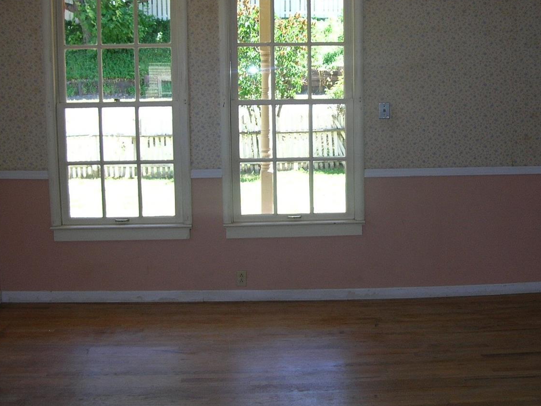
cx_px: 347
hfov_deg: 39.3
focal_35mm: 48
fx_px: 750
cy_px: 149
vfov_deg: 30.1
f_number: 2.7
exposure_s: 1/79.4
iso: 50
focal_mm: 6
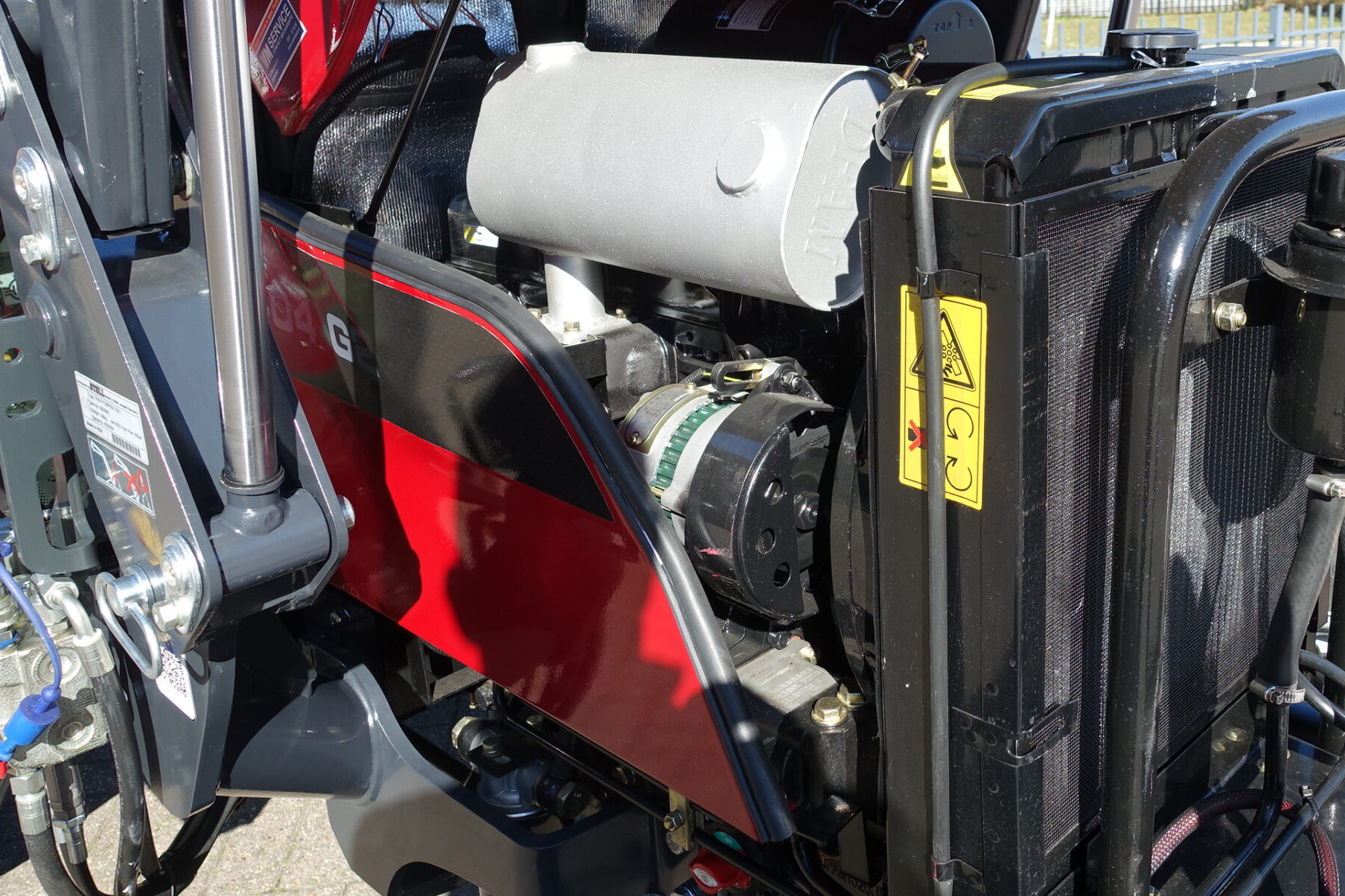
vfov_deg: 38.7
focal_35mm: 34
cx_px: 853
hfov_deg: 55.1
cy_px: 352
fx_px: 1270
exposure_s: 1/320
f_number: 4
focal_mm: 8.8
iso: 125
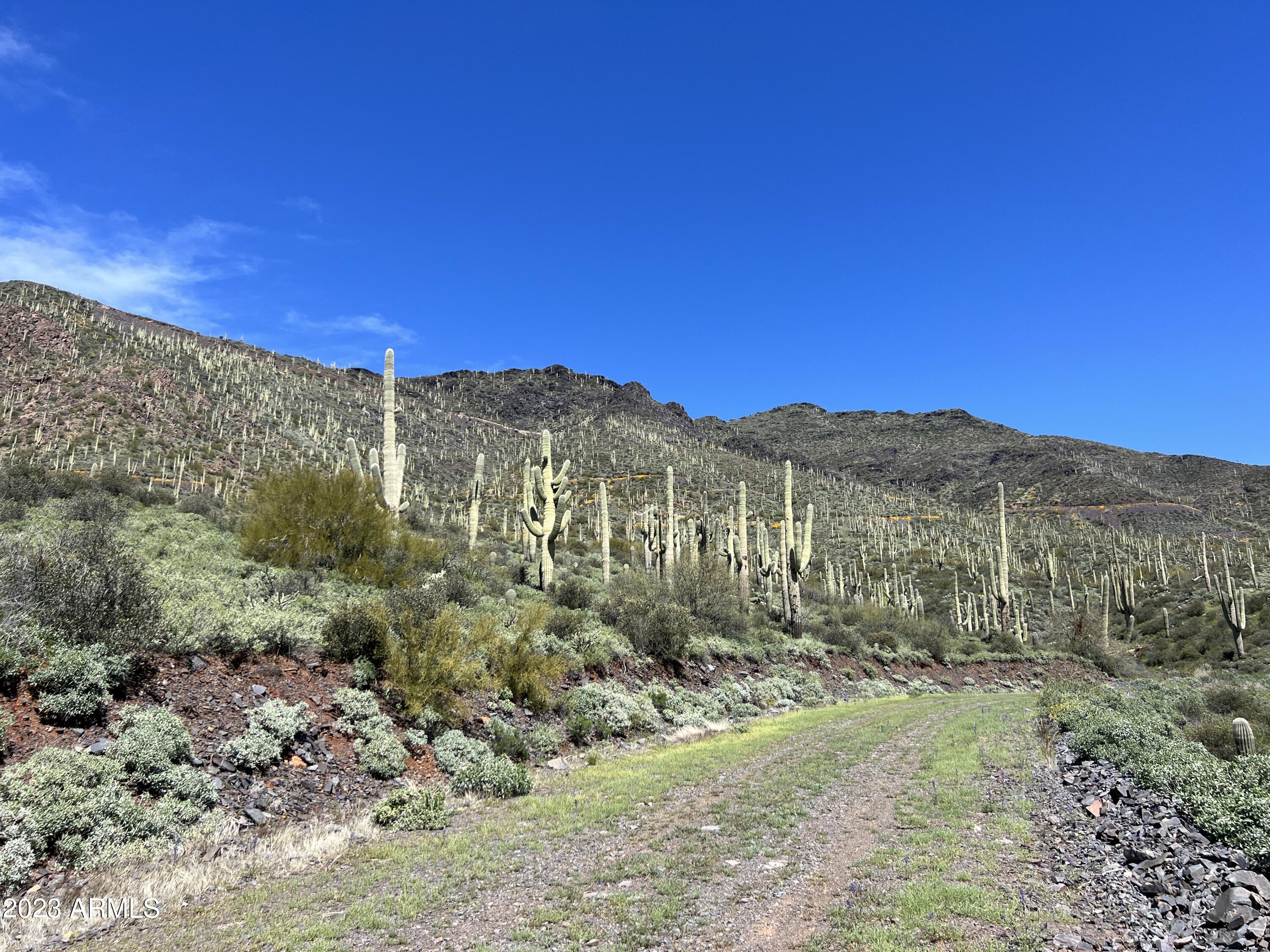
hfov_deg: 67.3
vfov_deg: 53.1
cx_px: 635
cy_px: 476
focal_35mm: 26
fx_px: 954
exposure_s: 1/3704
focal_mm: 5.7
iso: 50
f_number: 1.5
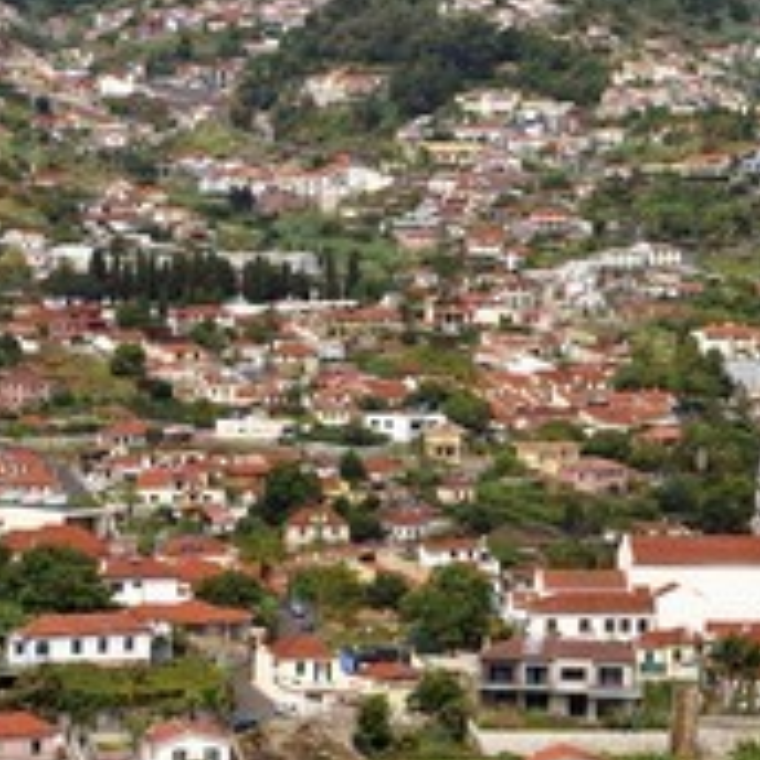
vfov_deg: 12.9
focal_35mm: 135
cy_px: 256
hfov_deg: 12.9
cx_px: 502
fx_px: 3353
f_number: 6.3
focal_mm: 65
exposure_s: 1/1000
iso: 200
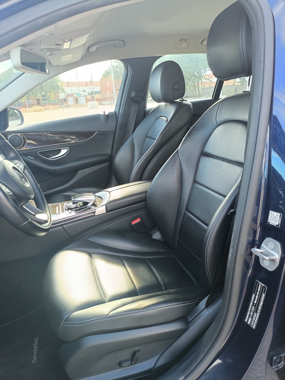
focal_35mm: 25
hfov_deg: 54.9
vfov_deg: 69.4
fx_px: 274
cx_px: 142
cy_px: 190
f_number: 1.7
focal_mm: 4.7
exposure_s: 1/50
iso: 100
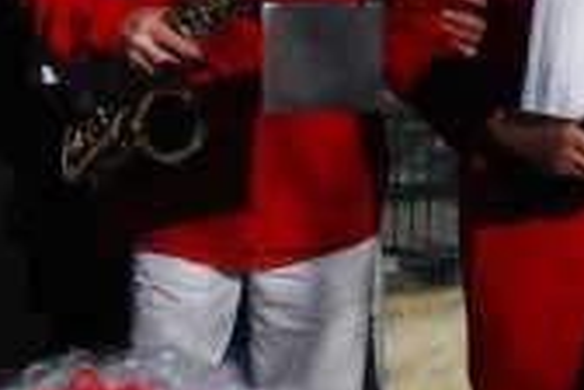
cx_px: 487
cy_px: -221
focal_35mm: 166
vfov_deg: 8.1
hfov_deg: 12.3
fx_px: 2691
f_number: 10
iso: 100
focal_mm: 29
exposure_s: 1/320
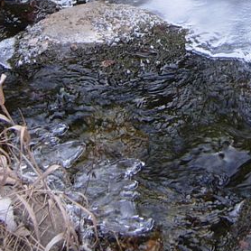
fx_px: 960
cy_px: -58
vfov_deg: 14.4
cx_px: 265
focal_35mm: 117
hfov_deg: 14.6
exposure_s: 1/65.8
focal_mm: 7.5
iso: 50
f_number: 3
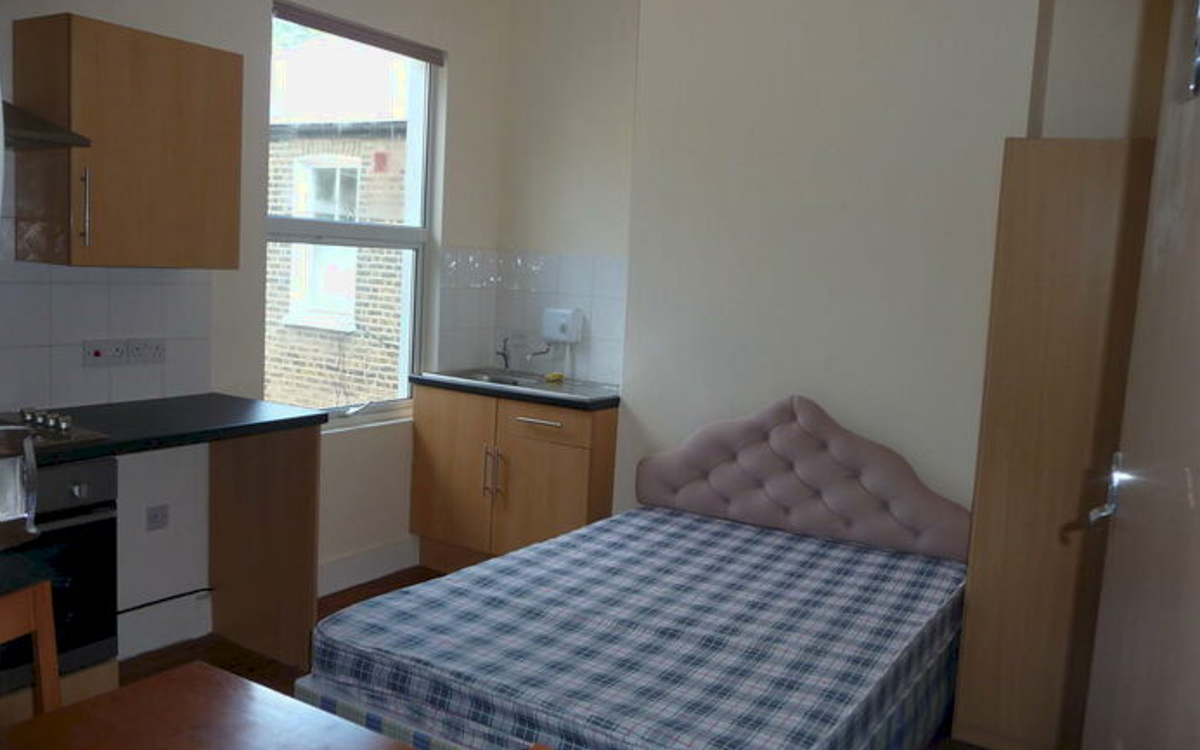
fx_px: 981
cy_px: 382
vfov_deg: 41.8
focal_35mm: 30
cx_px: 603
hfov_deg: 62.9
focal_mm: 4.7
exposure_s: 1/50
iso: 100
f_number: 3.3
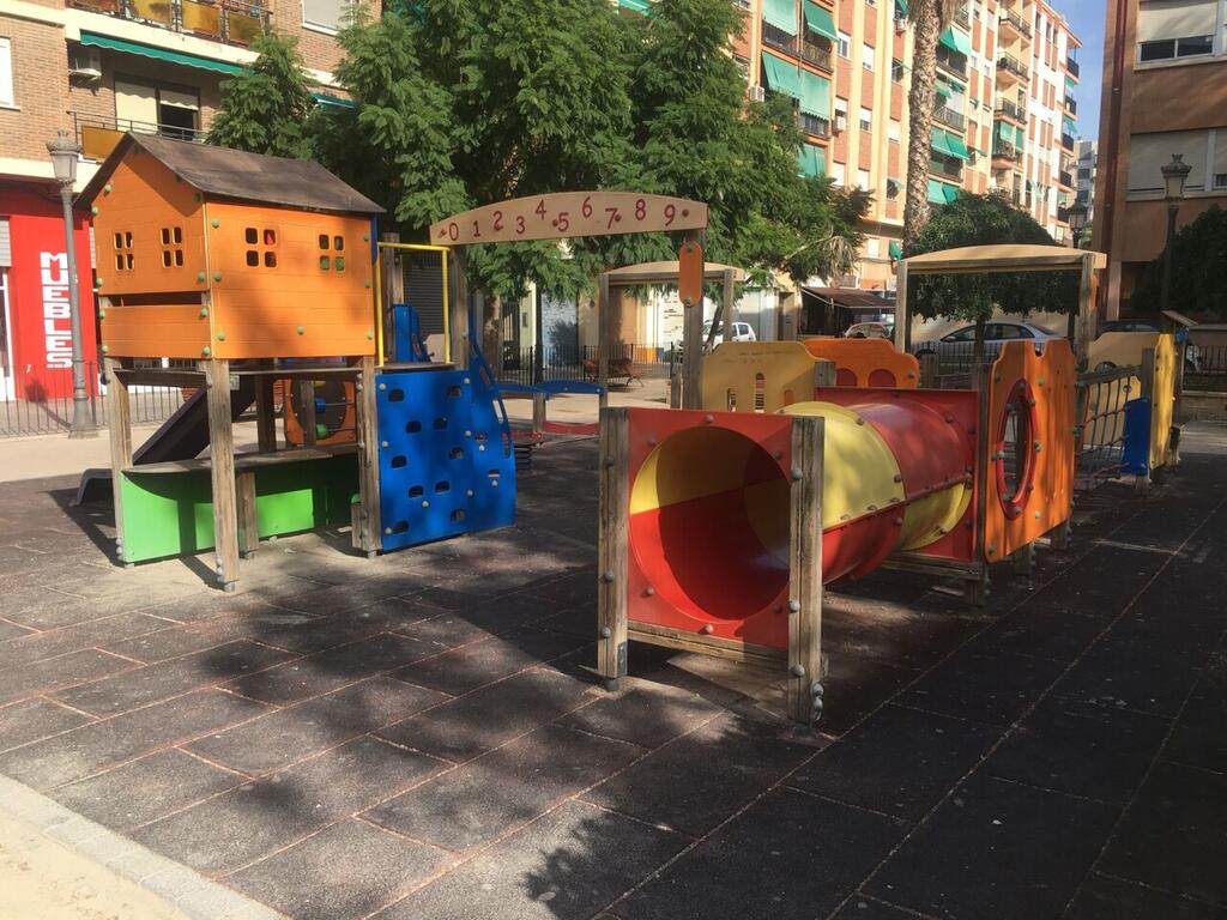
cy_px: 460
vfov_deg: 48.2
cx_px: 614
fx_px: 1028
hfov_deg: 61.7
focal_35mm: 29
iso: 25
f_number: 2.2
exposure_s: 1/1054
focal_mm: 4.15
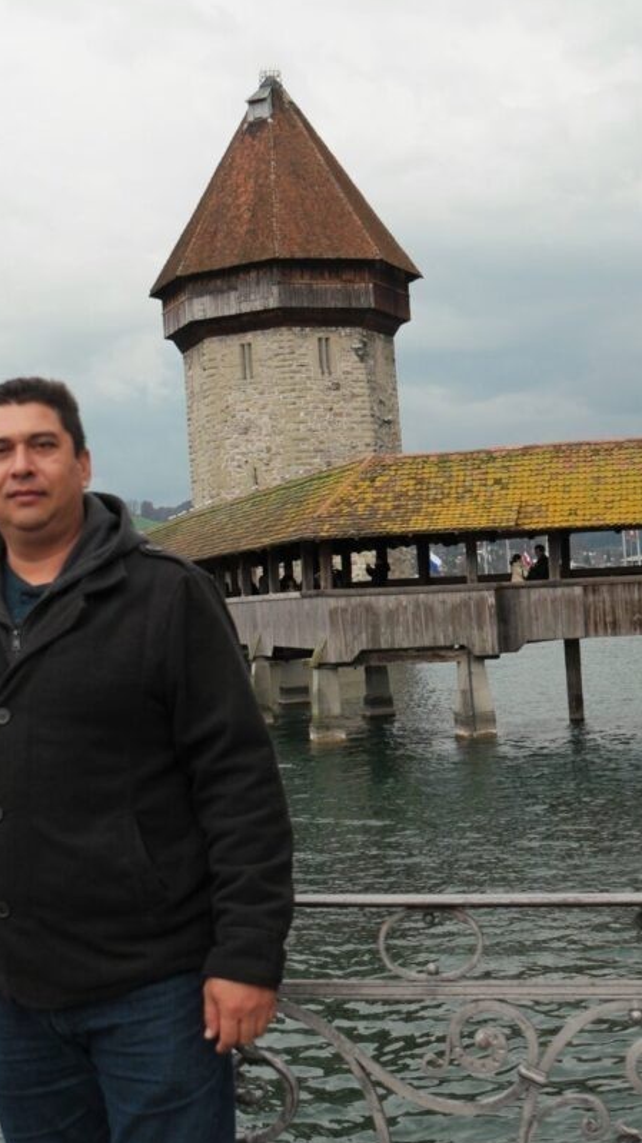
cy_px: 546
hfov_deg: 23.5
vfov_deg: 40.6
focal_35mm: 51
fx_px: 1545
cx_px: 330
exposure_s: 1/500
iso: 100
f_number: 3.5
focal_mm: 16
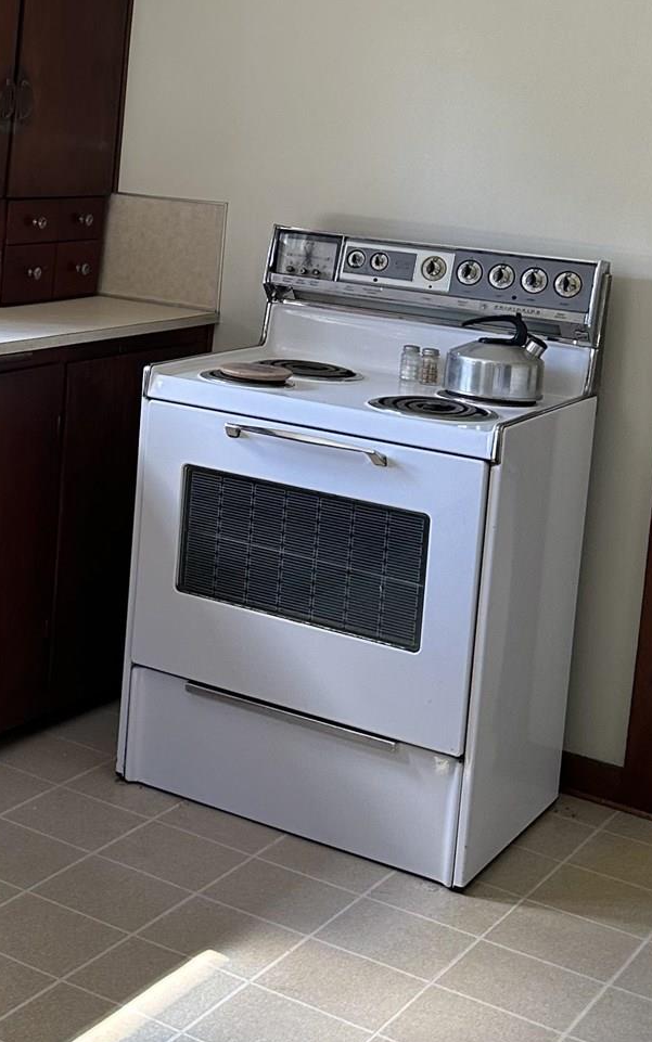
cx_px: -98
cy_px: 239
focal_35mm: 61
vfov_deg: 32.7
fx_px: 1733
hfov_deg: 20.2
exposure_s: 1/120
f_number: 1.78
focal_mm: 6.86
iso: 125
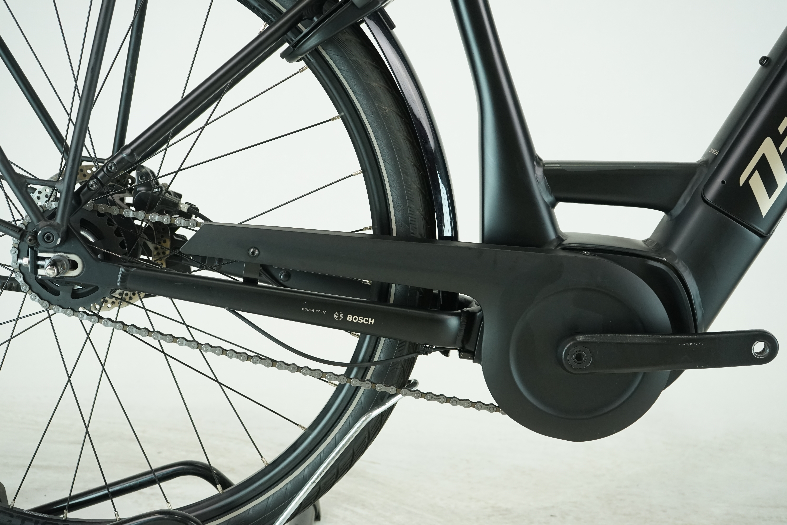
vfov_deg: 28.1
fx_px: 1049
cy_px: 262
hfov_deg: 41.1
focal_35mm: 48
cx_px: 394
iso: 1600
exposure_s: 1/200
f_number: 5.6
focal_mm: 48
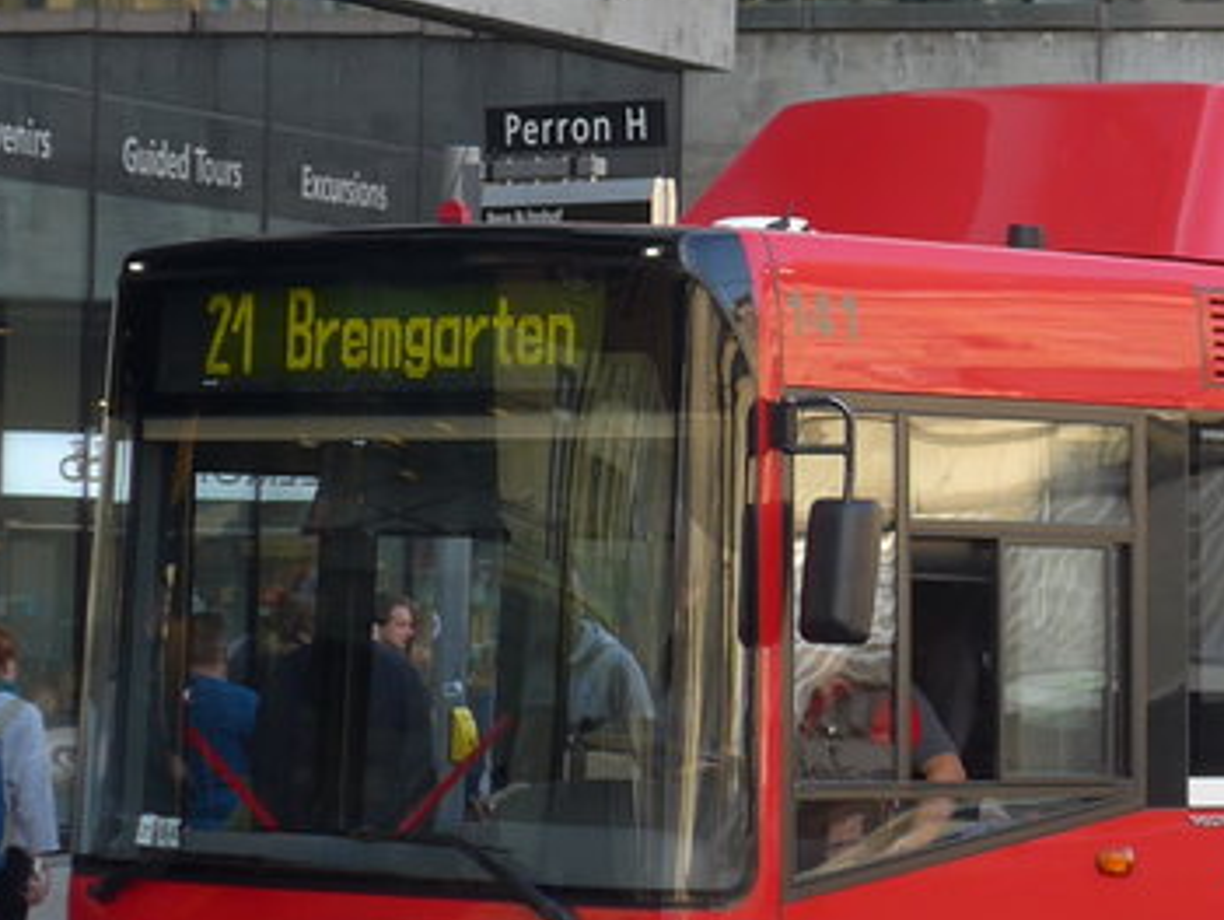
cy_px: 315
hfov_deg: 9.7
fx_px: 7147
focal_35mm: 202
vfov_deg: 7.4
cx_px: 1346
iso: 80
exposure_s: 1/100
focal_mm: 12
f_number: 3.5
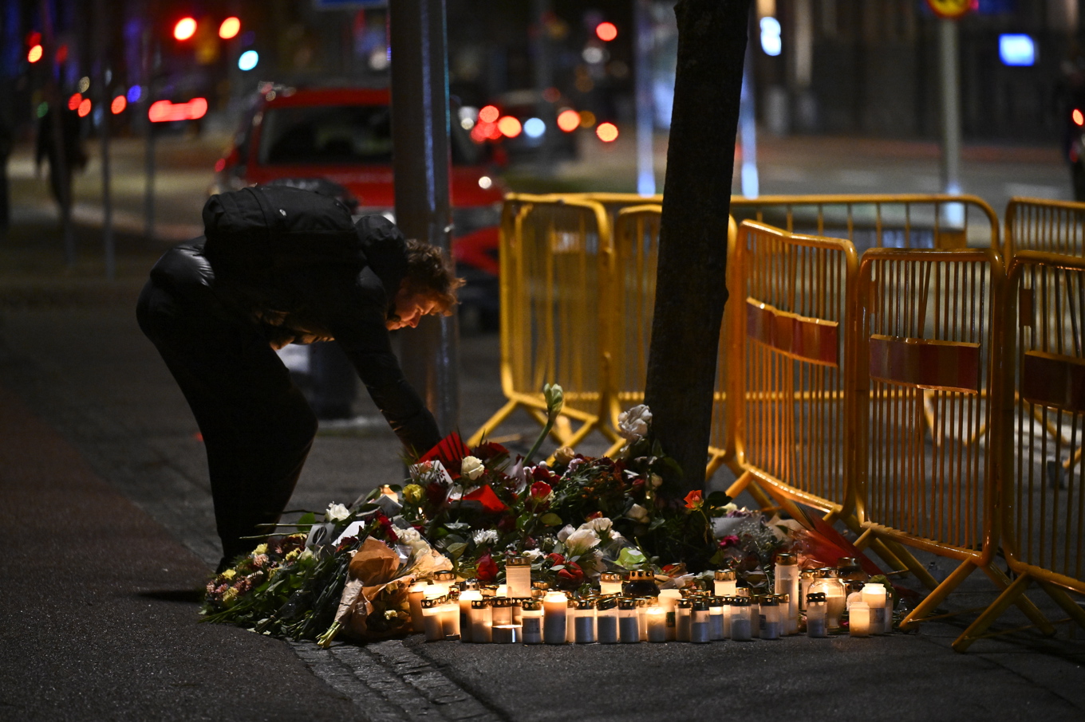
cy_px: 361
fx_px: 5574
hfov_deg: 11.1
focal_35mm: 185
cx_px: 542
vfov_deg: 7.4
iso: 2500
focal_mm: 185
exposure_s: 1/125
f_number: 2.8
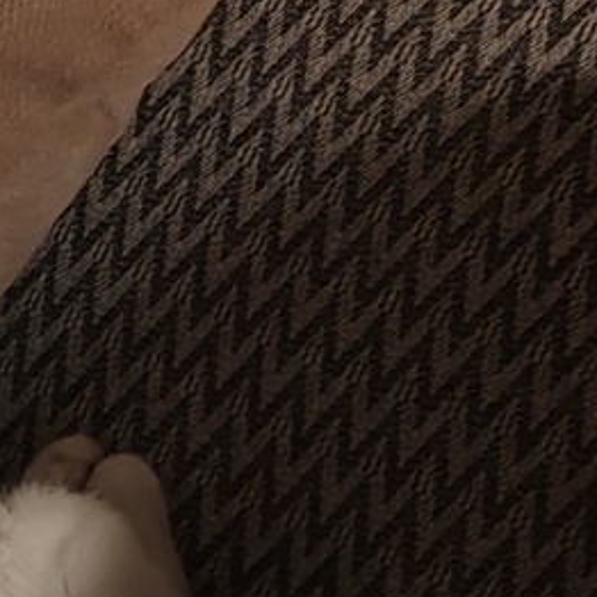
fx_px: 2849
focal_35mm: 146
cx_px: -205
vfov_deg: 11.9
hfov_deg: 11.6
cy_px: 563
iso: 6400
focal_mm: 6.12
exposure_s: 1/25
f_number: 1.9
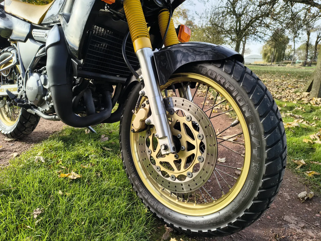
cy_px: 120
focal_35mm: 24
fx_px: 223
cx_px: 160
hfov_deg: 71.6
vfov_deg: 56.8
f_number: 1.8
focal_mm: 5.56
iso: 100
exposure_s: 1/642
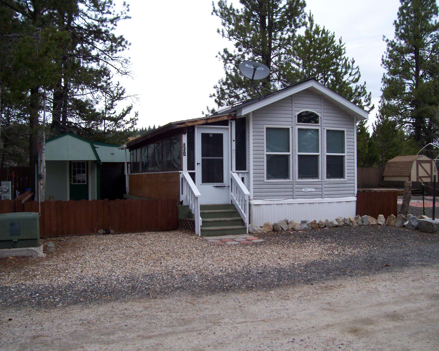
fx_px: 468
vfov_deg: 41.2
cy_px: 176
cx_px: 225
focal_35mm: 36
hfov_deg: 50.3
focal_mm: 5.6
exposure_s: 1/522
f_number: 2.7
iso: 80
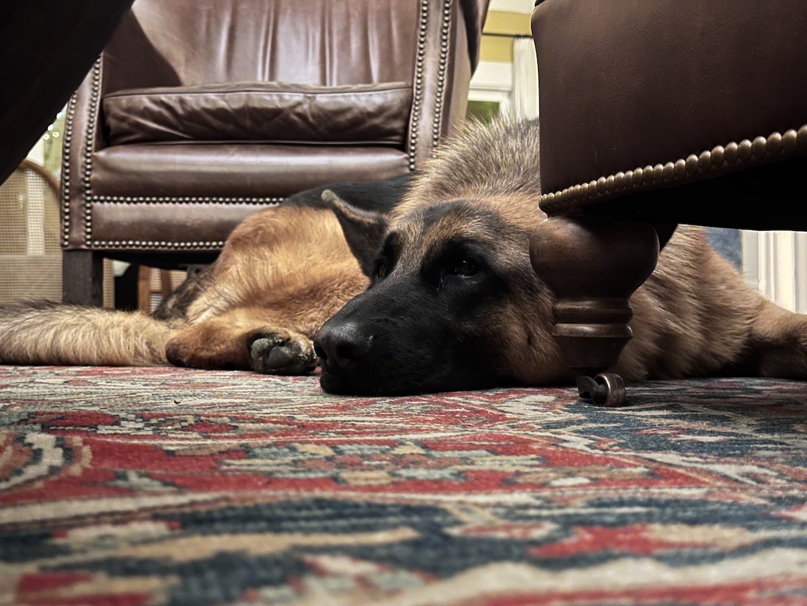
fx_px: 1119
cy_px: 303
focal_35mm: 48
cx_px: 404
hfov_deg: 39.7
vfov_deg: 30.3
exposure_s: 1/5
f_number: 1.78
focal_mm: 6.86
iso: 400
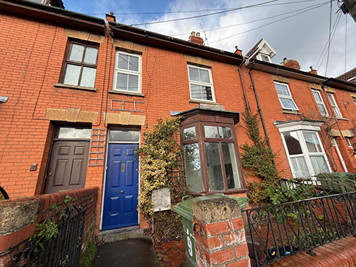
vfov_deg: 85.7
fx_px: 144
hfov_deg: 102.1
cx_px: 178
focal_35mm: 14
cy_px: 134
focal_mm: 2.22
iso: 50
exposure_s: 1/307
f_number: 2.2
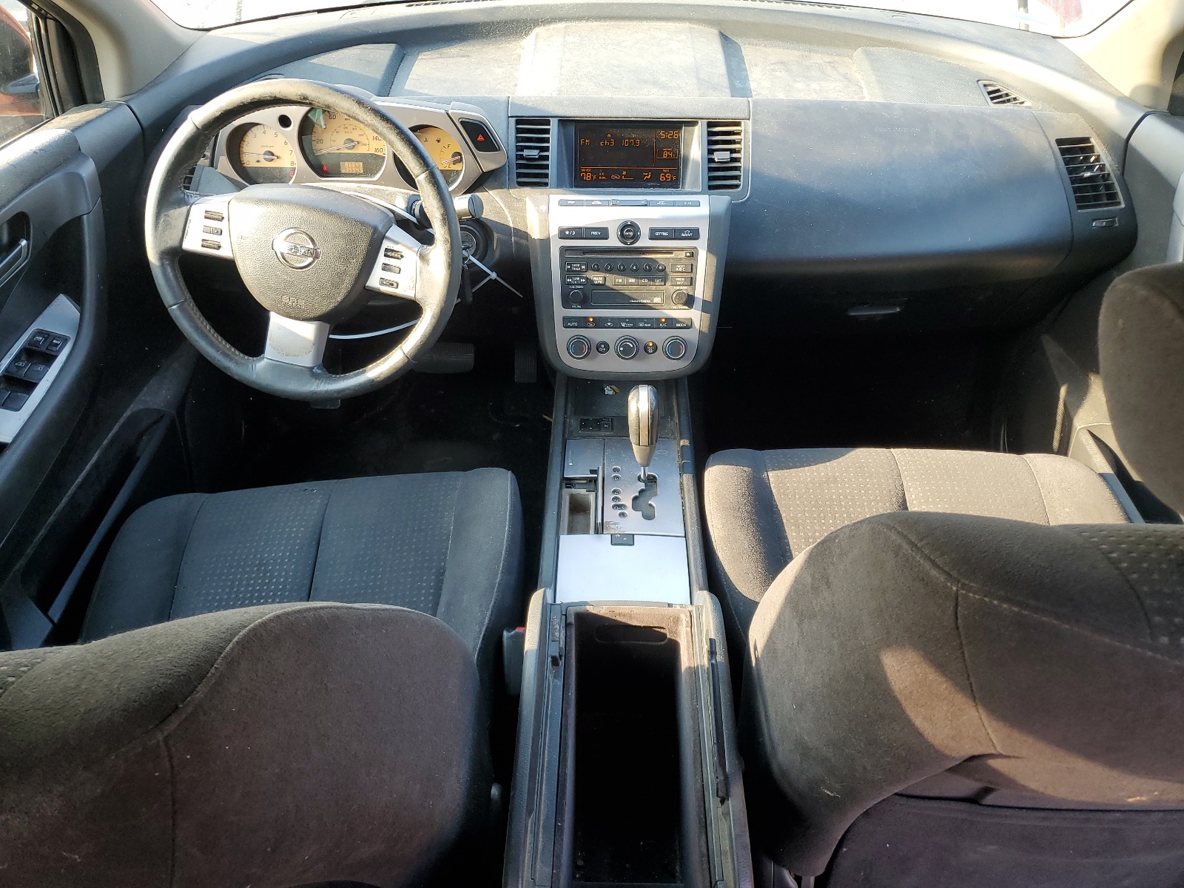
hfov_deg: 67.3
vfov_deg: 53.1
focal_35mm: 26
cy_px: 444
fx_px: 889
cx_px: 592
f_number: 1.5
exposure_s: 1/120
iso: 56
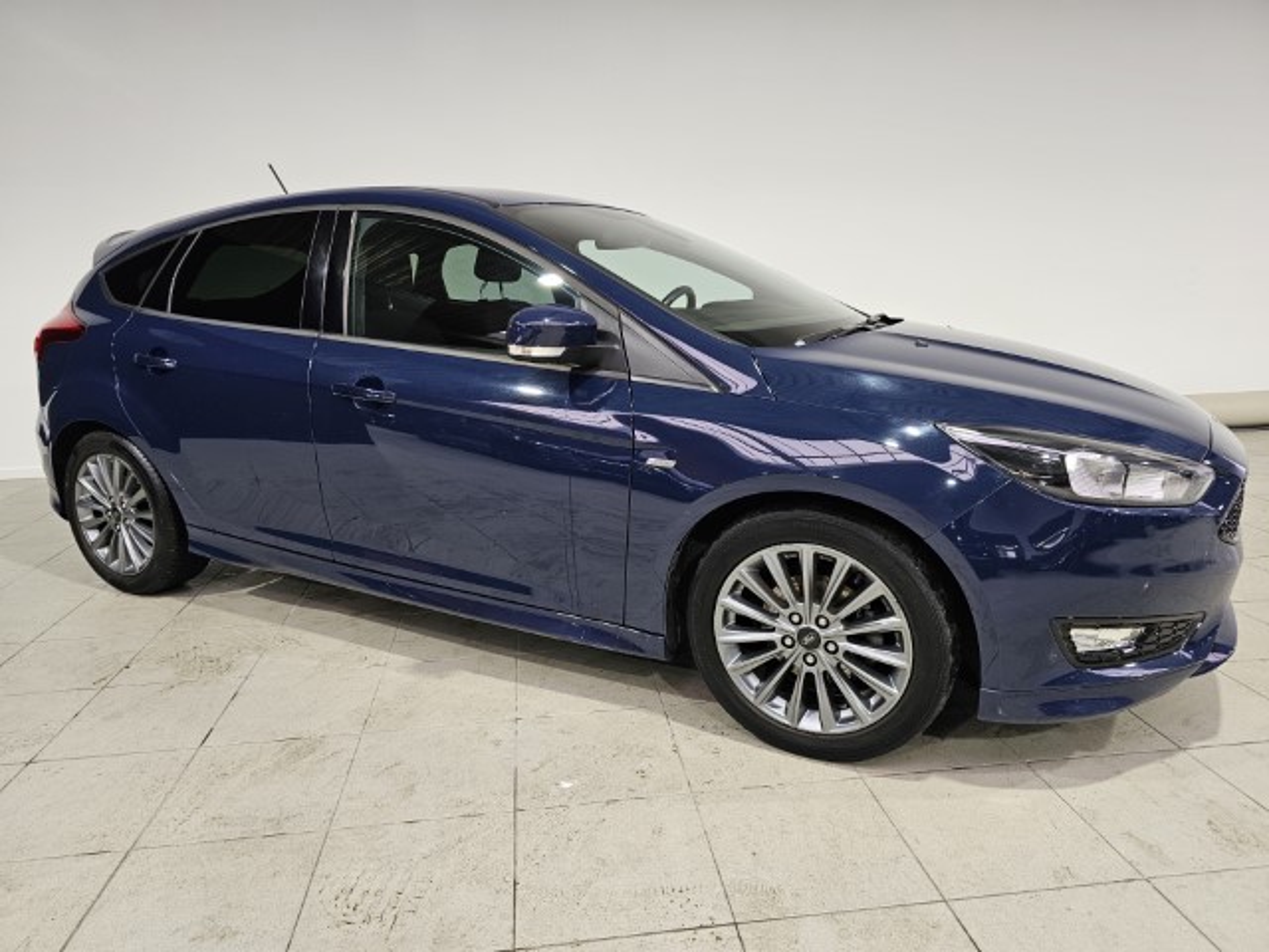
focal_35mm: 23
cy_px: 476
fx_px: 843
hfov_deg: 73.9
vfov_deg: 58.9
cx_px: 634
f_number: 1.7
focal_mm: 6.3
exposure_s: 1/180
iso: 200
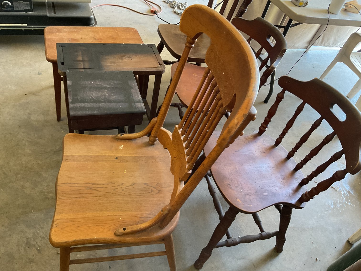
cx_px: 180
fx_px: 302
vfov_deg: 48.2
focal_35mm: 29
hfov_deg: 61.7
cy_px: 136
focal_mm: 3
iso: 200
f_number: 1.8
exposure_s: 1/60
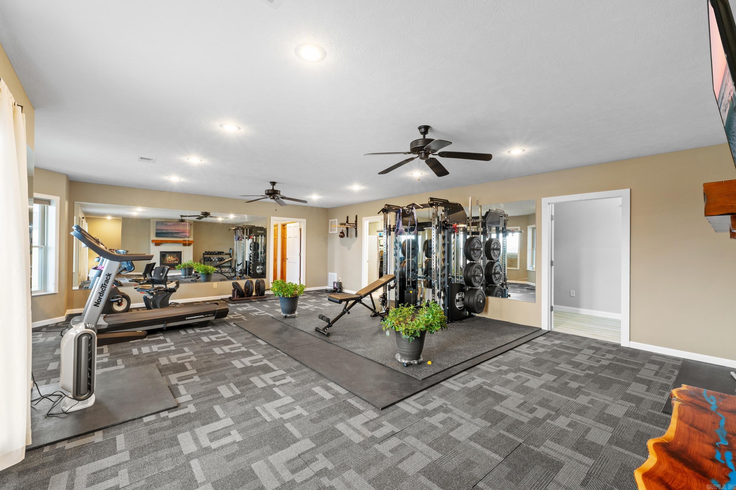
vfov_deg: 77.3
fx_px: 307
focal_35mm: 15
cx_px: 368
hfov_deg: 100.4
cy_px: 245
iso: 200
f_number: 9
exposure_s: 2.5
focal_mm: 10
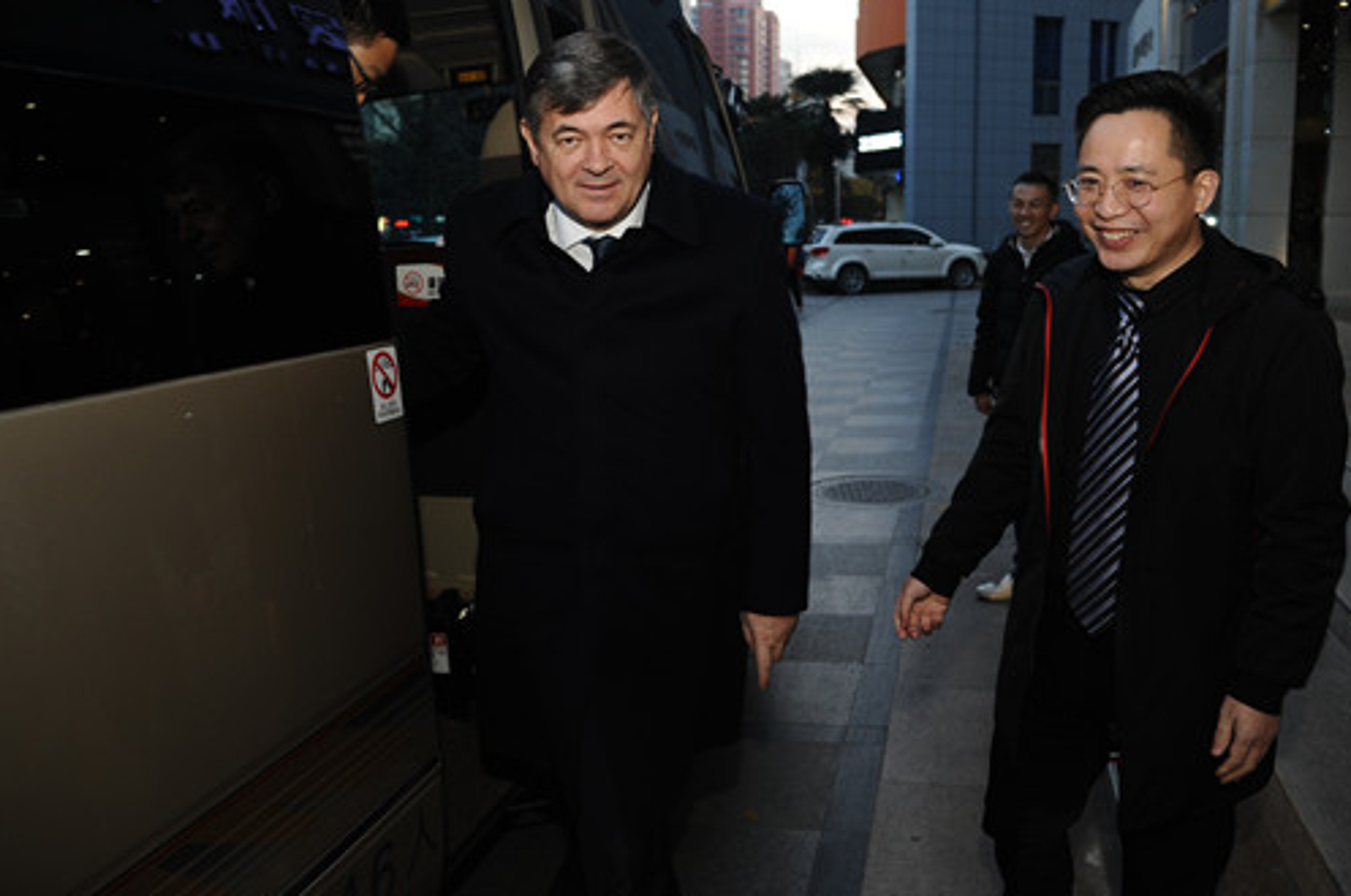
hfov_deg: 63.7
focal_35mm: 29
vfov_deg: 44.7
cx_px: 704
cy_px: 371
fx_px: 1087
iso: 800
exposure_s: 1/100
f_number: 4
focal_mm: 24
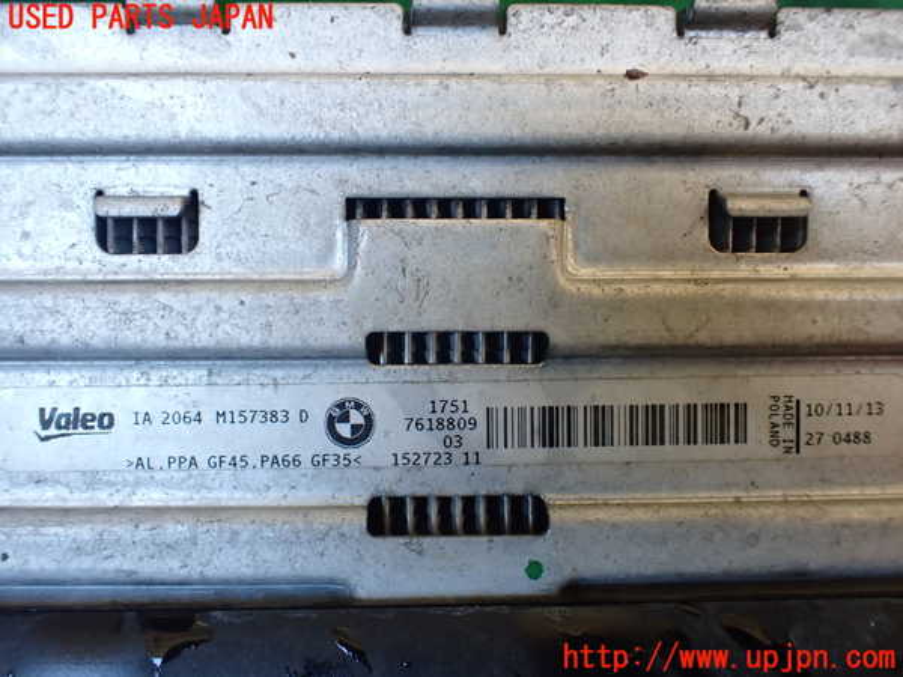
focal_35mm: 30
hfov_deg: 60.0
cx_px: 452
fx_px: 783
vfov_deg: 46.8
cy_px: 338
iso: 400
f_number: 2.3
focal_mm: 5.4
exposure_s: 1/125
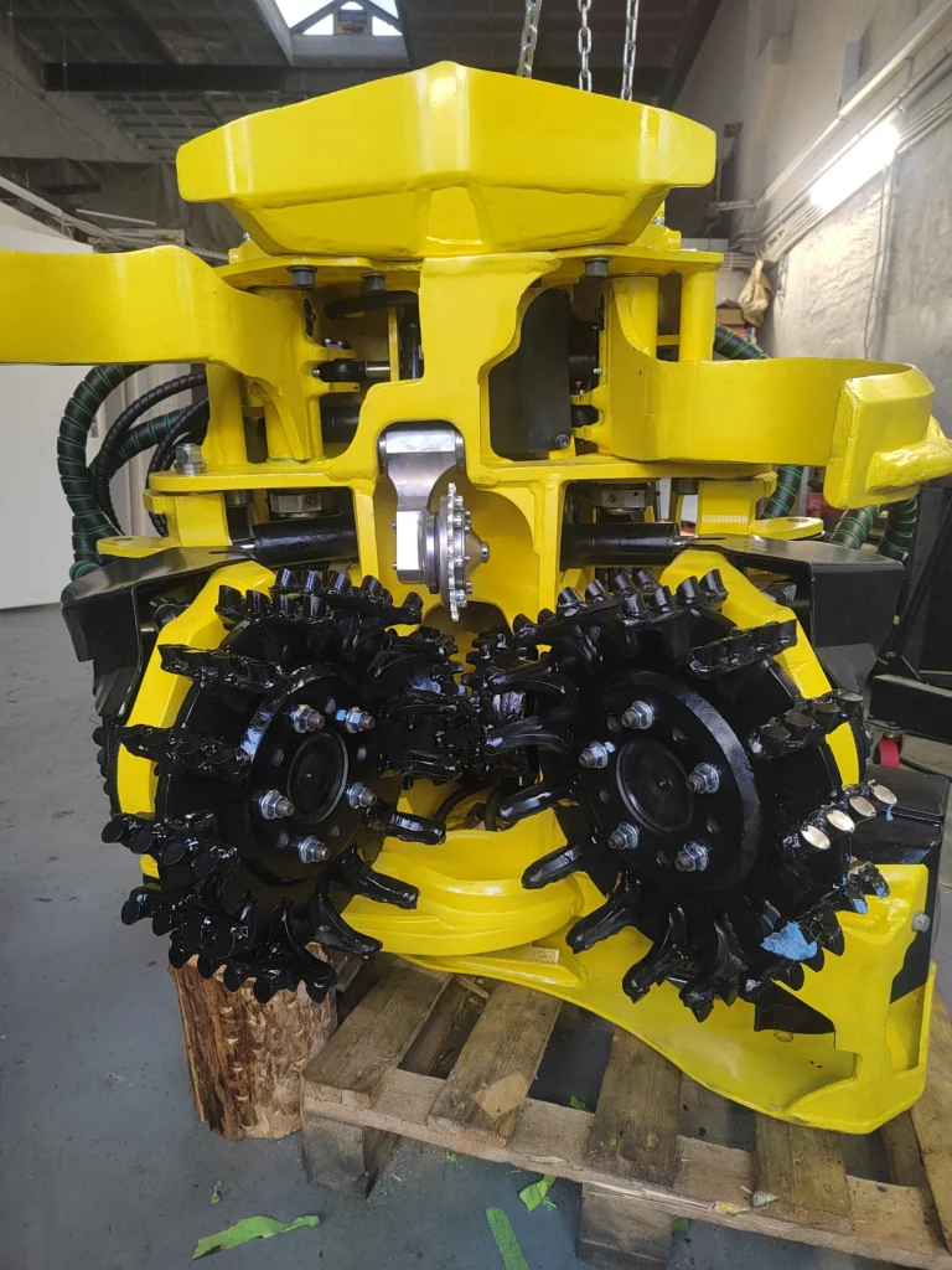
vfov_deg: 73.9
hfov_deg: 58.9
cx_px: 476
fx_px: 843
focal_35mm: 23
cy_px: 635
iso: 1278
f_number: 1.9
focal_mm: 5.52
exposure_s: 1/50
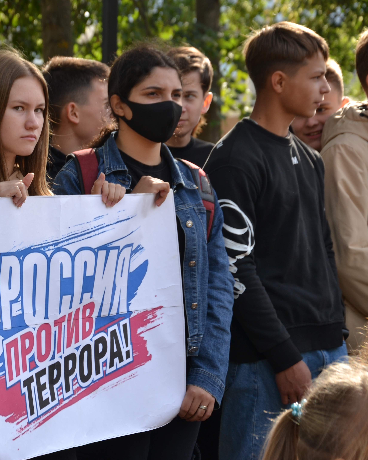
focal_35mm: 140
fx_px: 1906
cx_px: 33
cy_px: 230
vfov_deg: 13.8
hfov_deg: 11.0
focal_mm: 66
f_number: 5.3
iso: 110
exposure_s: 1/125
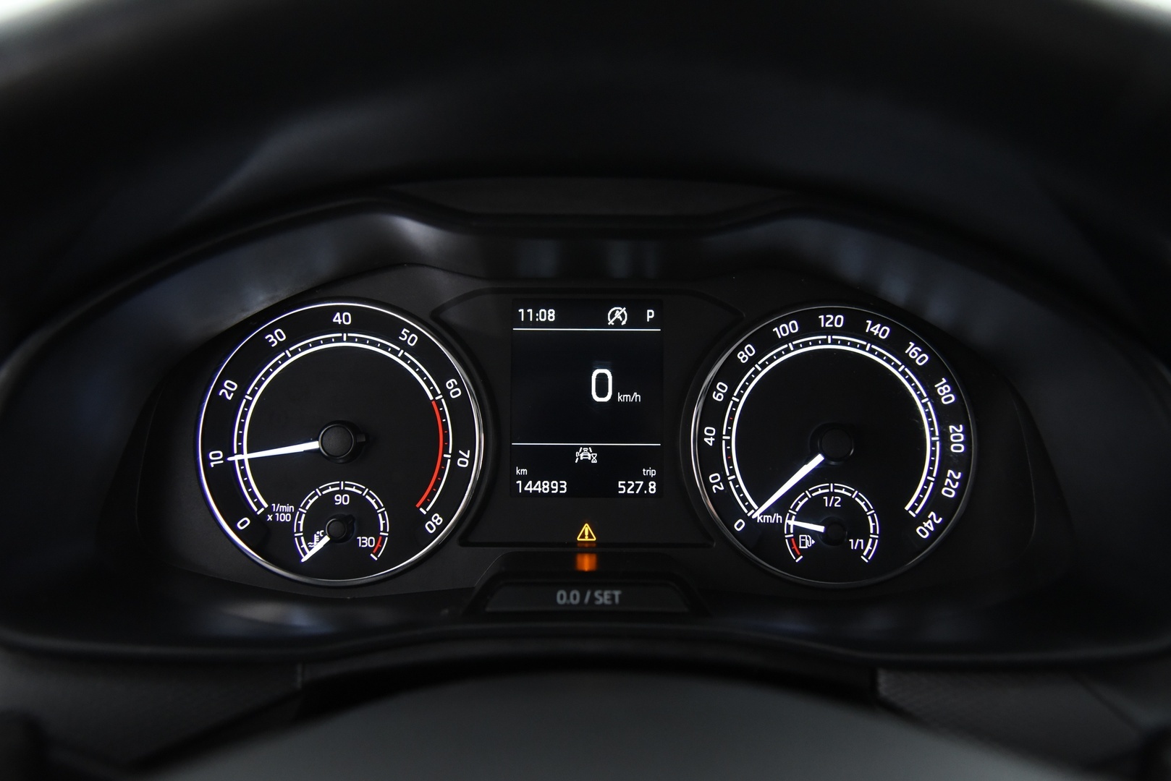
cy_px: 390
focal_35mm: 38
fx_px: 1236
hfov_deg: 50.7
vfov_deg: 35.1
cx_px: 586
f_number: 4
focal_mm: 38
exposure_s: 1/30
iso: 4000
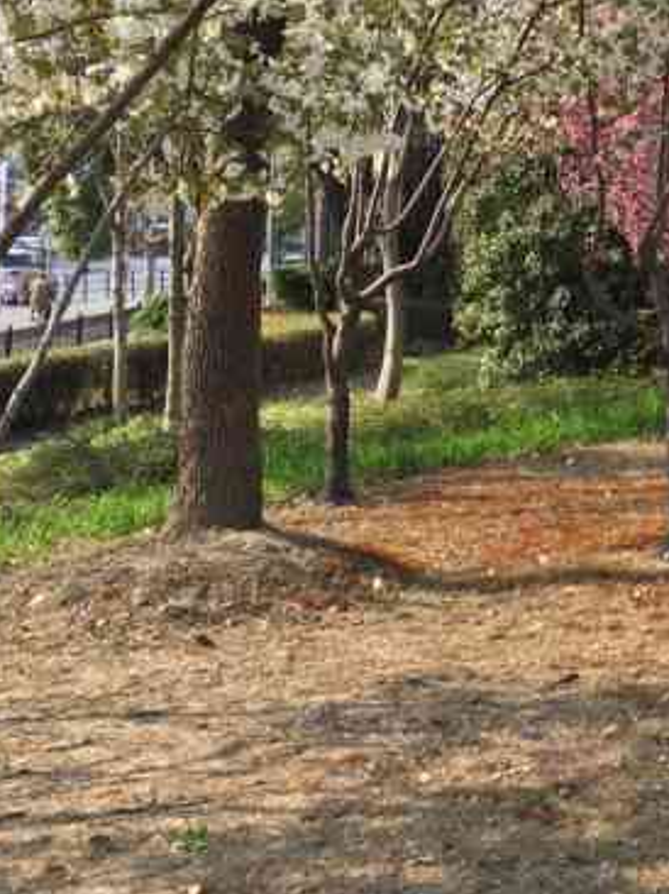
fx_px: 1909
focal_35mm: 74
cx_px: 750
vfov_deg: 26.1
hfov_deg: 19.0
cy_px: 238
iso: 32
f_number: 2.2
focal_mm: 4.15
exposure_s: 1/599
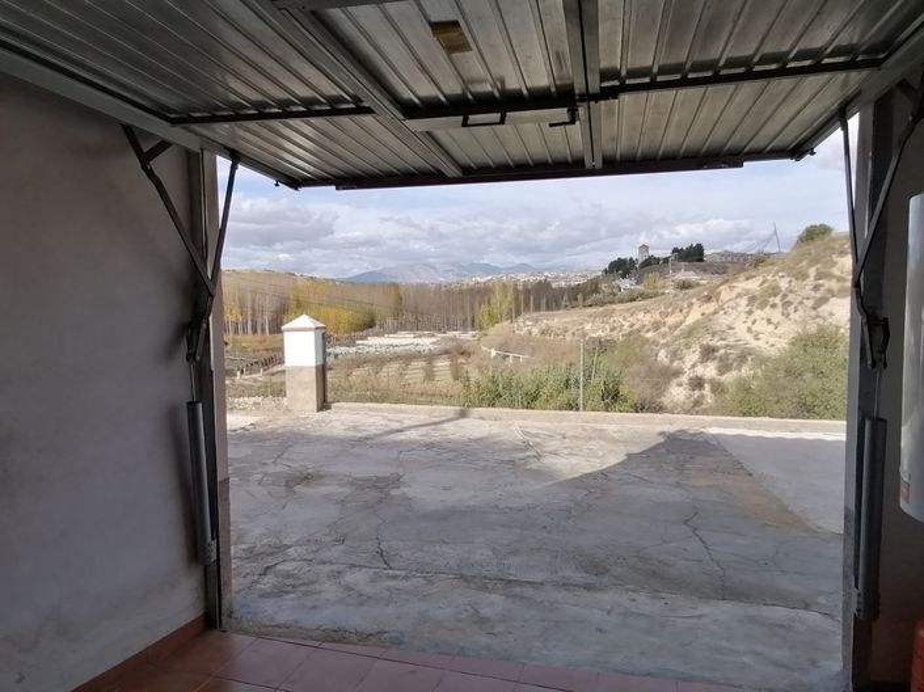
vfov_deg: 54.8
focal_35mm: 25
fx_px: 667
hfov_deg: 69.4
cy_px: 346
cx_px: 462
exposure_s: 1/1508
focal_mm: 2.7
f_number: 2.4
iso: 50
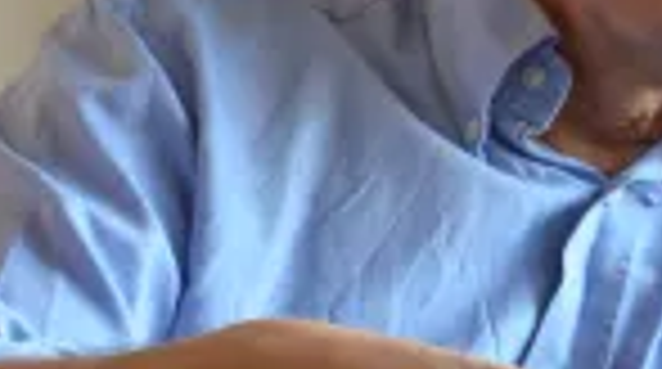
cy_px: -38
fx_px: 6745
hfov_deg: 5.6
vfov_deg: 3.1
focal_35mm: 385
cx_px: 545
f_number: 5.6
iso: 1600
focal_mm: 90
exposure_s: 1/100
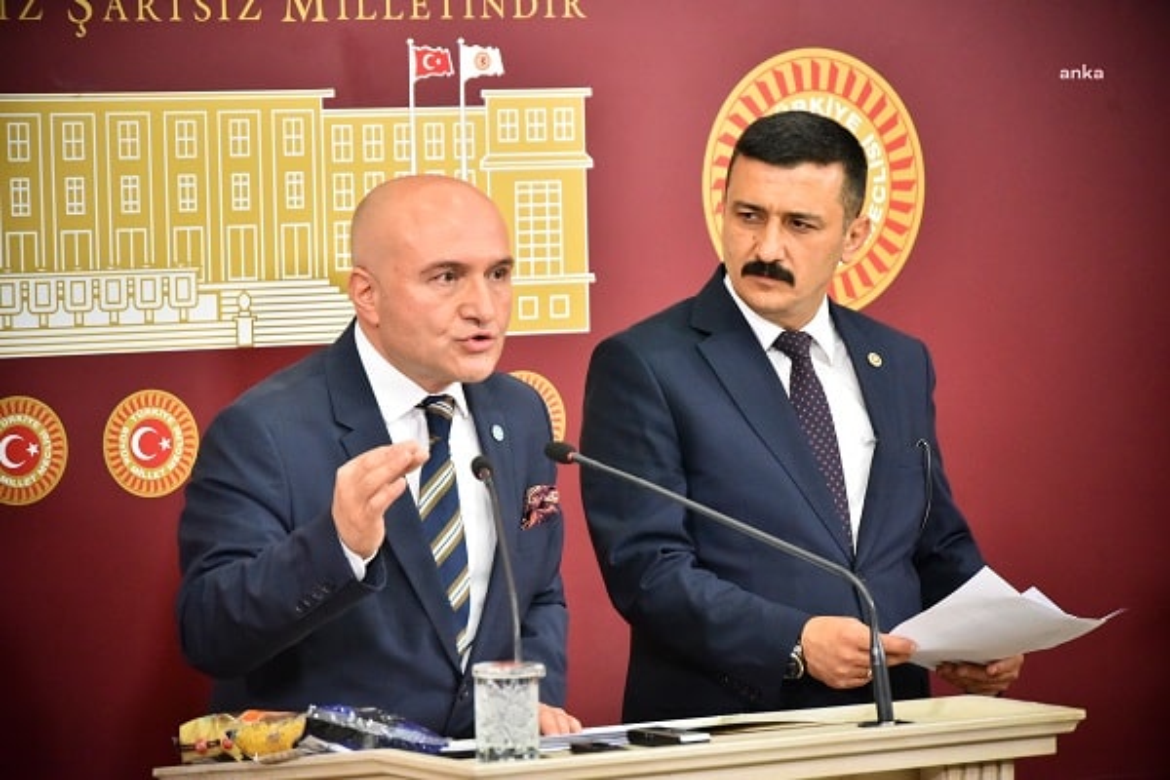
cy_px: 390
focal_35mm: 135
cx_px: 585
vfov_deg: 10.2
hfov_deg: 15.2
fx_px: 4387
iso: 6400
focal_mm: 135
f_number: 5.6
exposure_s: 1/125
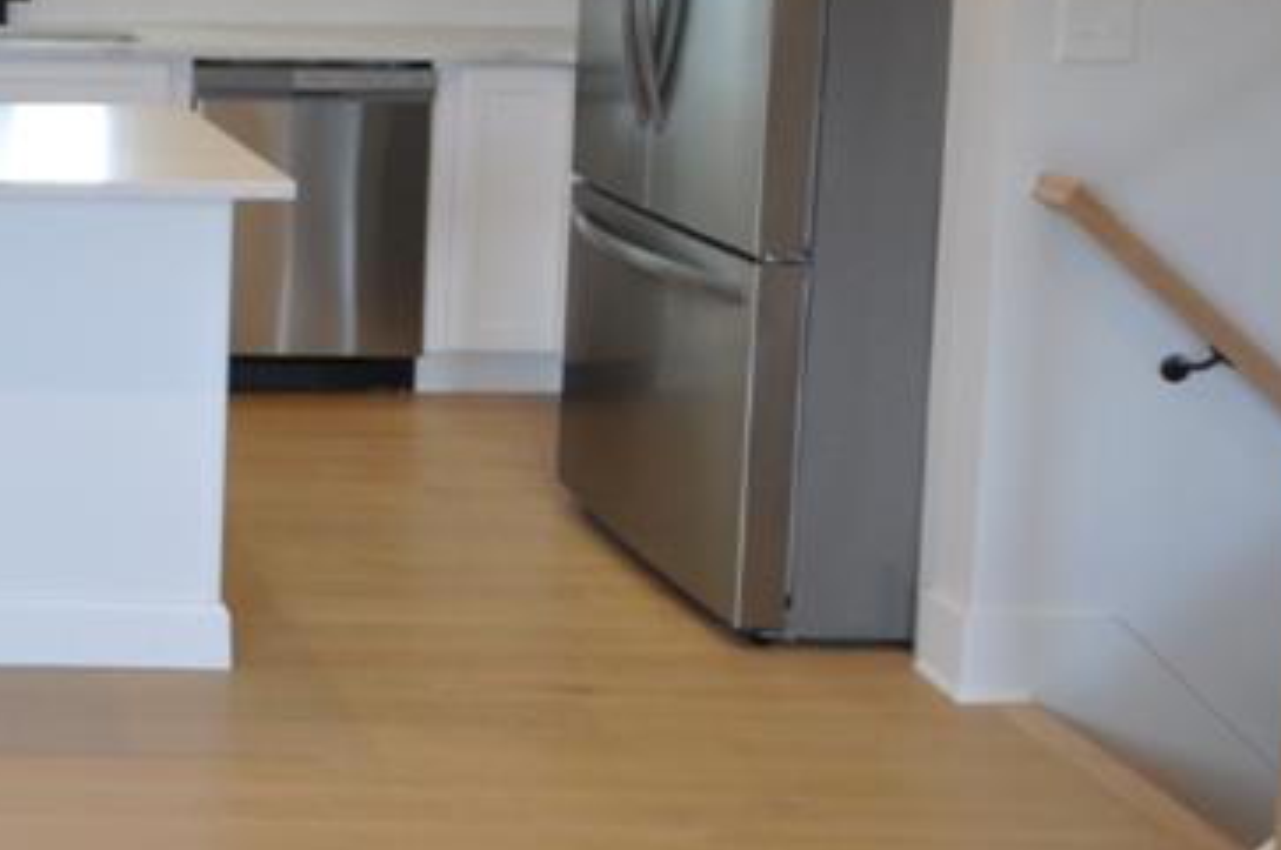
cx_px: -261
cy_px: -44
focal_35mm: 62
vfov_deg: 21.0
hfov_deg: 28.2
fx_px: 2203
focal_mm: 10
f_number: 4
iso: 400
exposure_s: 1/60
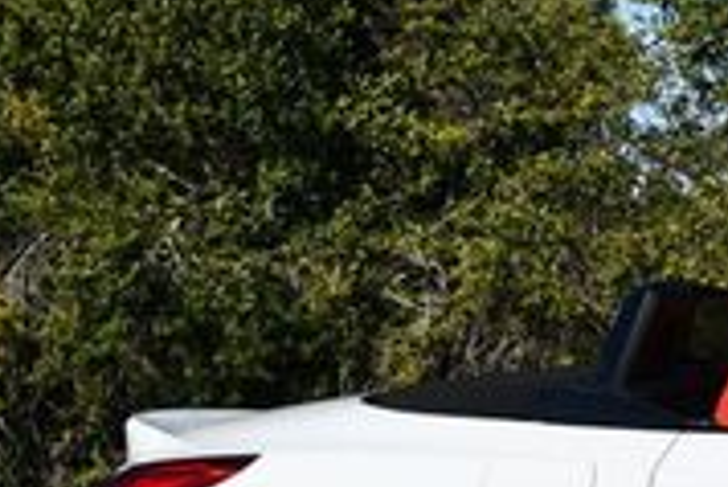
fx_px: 5808
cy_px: 258
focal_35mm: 287
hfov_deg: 7.0
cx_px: 1186
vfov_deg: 4.8
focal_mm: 40
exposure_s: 1/320
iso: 100
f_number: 9
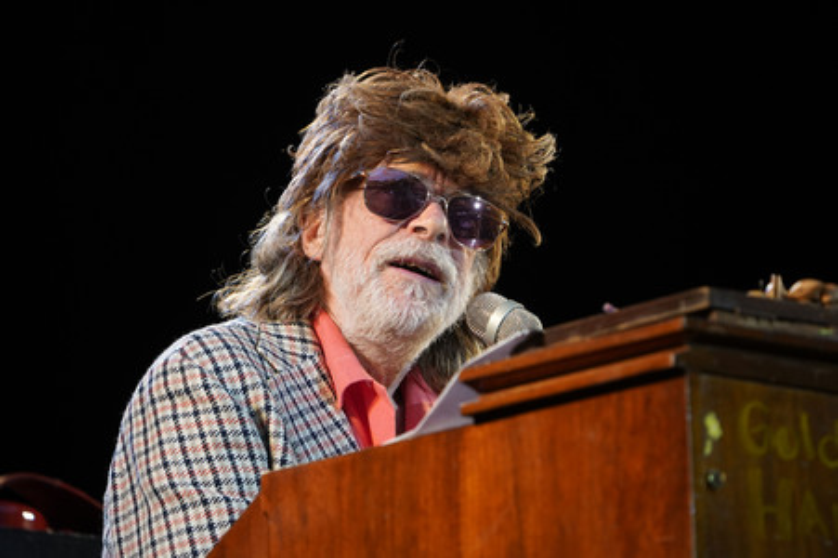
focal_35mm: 411
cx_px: 419
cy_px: 279
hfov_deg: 5.0
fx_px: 9560
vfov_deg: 3.3
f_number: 6.3
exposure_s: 1/200
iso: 2000
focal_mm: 411
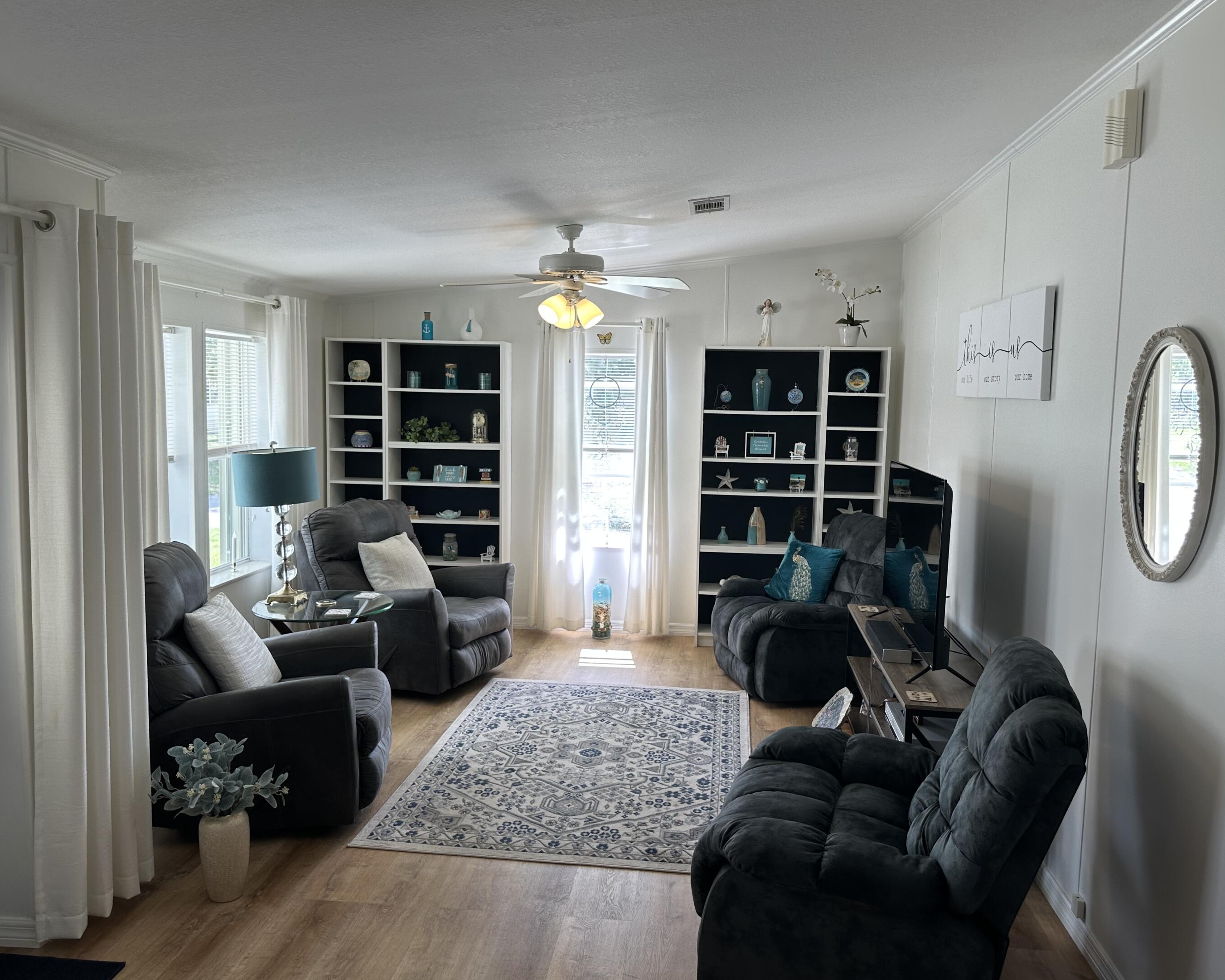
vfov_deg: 54.9
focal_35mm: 26
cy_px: 489
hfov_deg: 66.0
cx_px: 628
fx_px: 943
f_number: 1.78
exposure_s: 1/123
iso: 50
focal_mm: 6.86
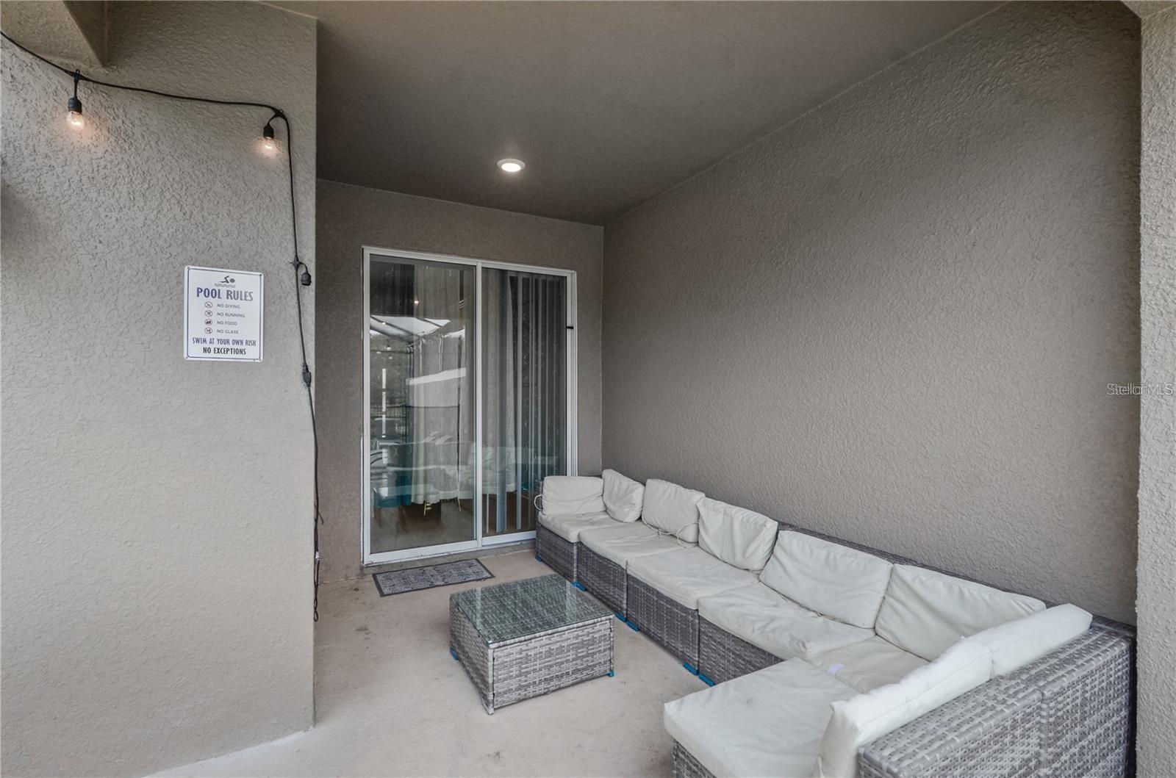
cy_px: 389
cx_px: 588
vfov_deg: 77.0
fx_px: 489
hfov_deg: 100.5
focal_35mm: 15
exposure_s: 1/50
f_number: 8
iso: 200
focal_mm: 10
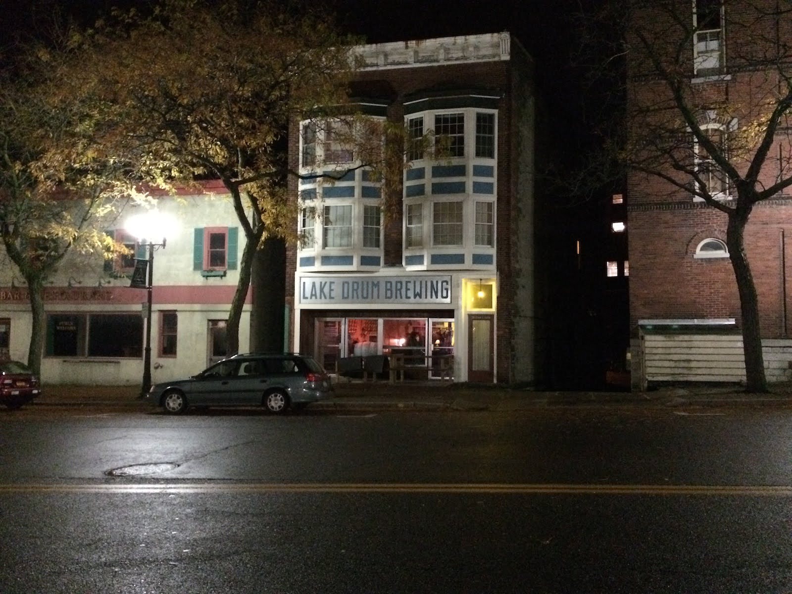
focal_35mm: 29
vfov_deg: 48.2
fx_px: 664
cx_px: 396
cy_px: 297
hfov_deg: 61.7
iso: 800
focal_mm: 4.15
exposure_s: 1/15
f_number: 2.2
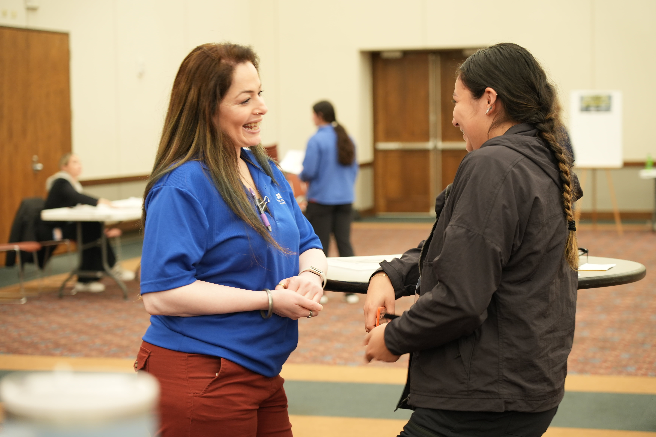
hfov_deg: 25.4
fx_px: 1458
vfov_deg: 17.1
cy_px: 218
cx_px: 328
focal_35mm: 80
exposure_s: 1/30
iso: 800
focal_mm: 80
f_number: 4
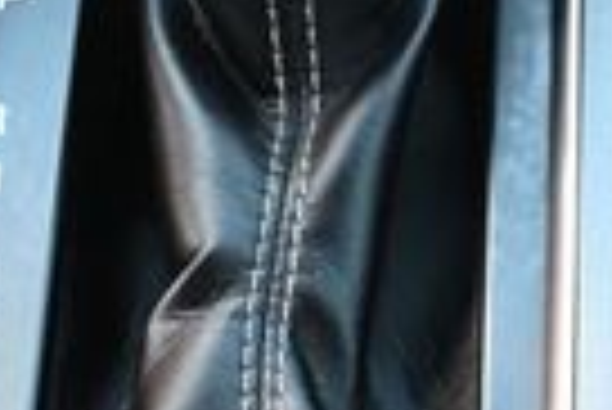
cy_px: -72
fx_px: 2876
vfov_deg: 8.1
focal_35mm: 169
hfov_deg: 11.9
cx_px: 724
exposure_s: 1/125
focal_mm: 24
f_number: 4.2
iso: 2200
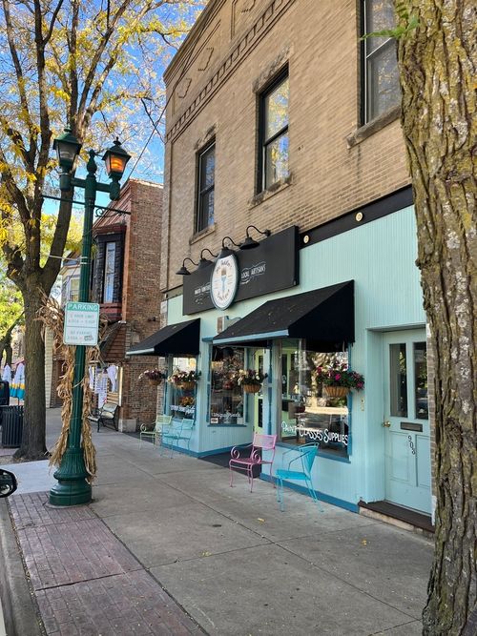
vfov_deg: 67.3
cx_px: 238
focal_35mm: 26
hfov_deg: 53.0
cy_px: 318
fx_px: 478
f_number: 1.6
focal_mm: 5.1
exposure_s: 1/224
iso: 50
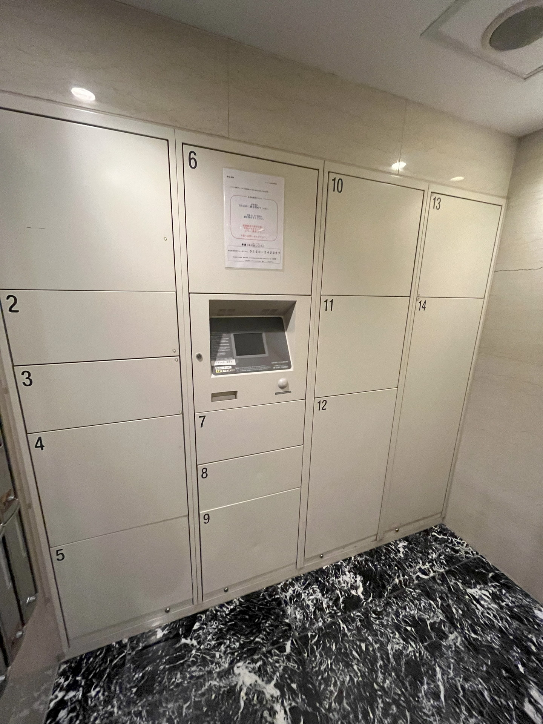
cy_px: 362
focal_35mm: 13
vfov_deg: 106.2
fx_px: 272
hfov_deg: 89.9
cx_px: 272
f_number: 2.4
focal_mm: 1.54
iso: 800
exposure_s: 1/50
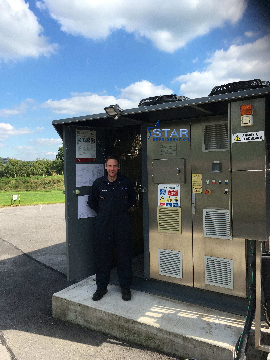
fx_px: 302
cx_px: 135
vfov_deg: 61.7
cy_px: 180
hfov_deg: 48.2
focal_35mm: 29
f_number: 2.2
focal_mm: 4.15
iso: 25
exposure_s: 1/793
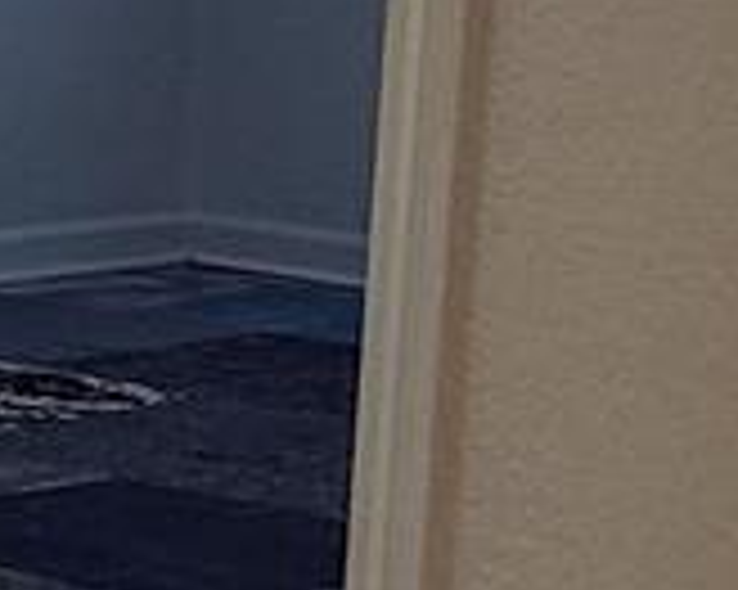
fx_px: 5195
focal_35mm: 238
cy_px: 450
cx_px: -1526
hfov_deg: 7.2
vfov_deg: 6.5
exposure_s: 1/60
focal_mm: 5.4
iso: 200
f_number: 1.8
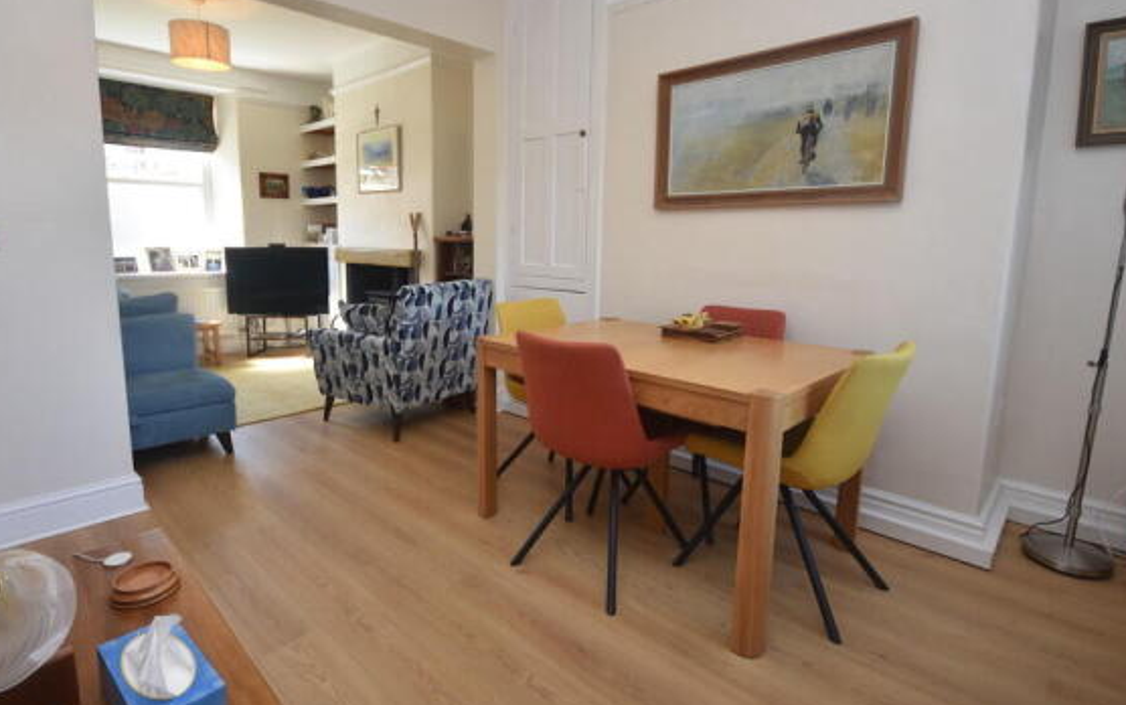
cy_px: 317
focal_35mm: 18
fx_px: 553
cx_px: 509
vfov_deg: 64.9
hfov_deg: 90.8
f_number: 4
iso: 320
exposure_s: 1/60
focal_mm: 10
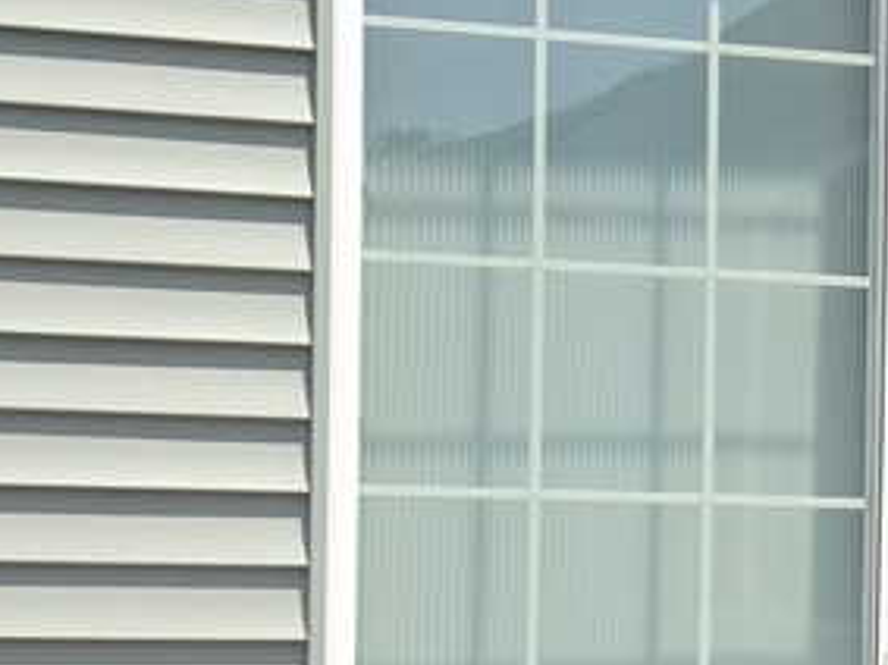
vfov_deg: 12.0
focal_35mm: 123
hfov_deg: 14.4
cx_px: 1522
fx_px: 3154
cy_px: 593
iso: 80
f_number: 4
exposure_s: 1/640
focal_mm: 5.79
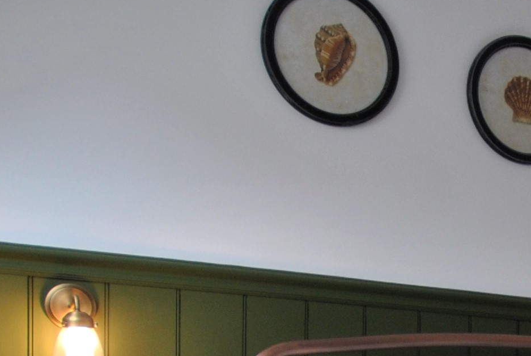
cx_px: 613
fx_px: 915
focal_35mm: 62
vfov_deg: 20.0
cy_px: 474
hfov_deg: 28.7
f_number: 3.5
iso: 200
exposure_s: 1/30
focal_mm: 10
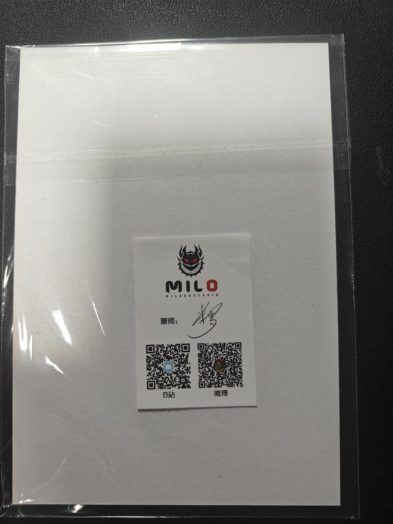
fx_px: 363
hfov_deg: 56.8
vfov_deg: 71.6
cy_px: 262
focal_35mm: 24
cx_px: 196
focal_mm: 5.59
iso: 160
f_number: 1.8
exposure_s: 1/52
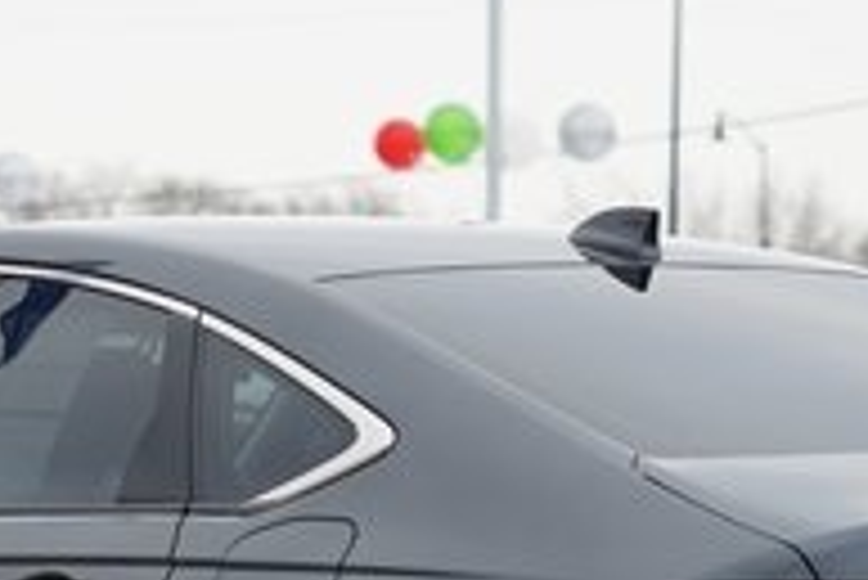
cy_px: 681
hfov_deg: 7.7
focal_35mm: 268
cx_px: 342
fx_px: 6466
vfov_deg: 5.1
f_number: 4.5
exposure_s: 1/100
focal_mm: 81
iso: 100
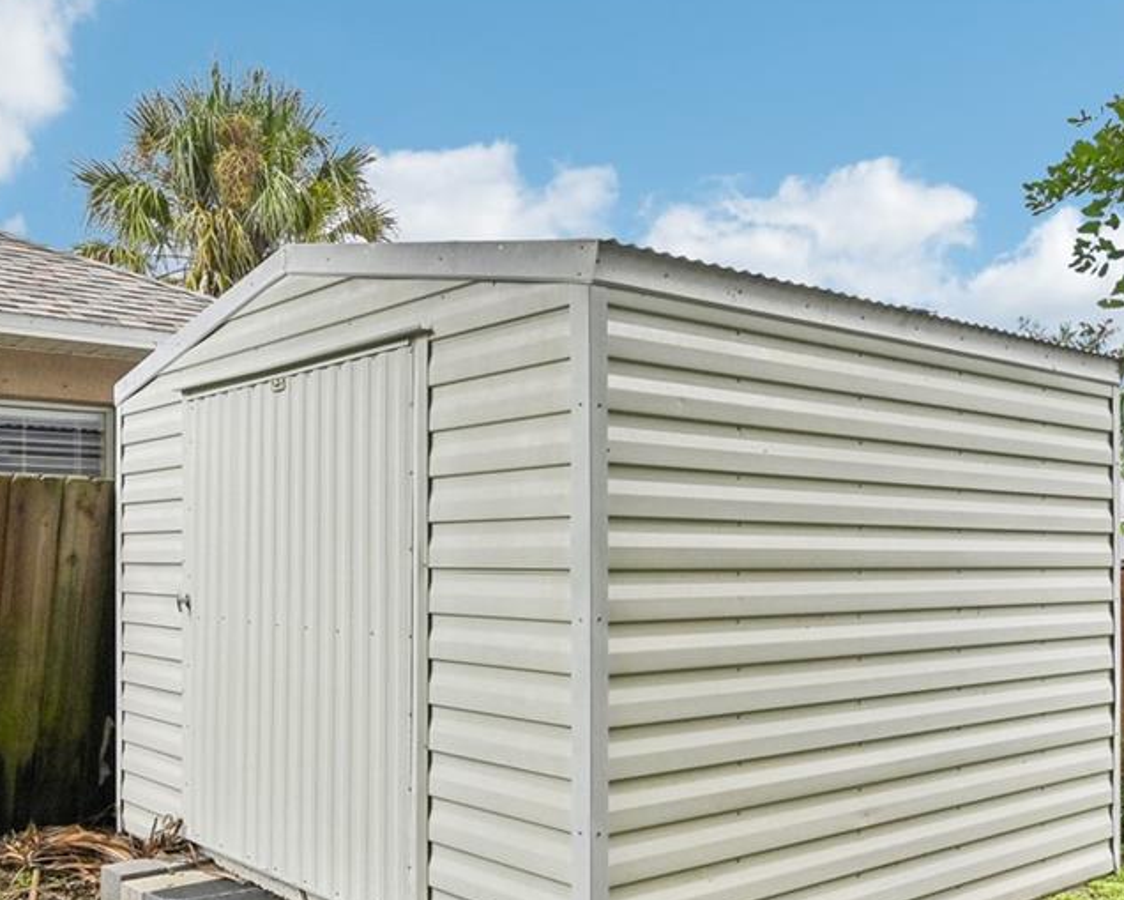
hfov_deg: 53.3
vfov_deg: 44.4
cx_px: 384
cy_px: 519
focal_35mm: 33
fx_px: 1098
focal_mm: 14
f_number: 8
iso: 400
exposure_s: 1/640
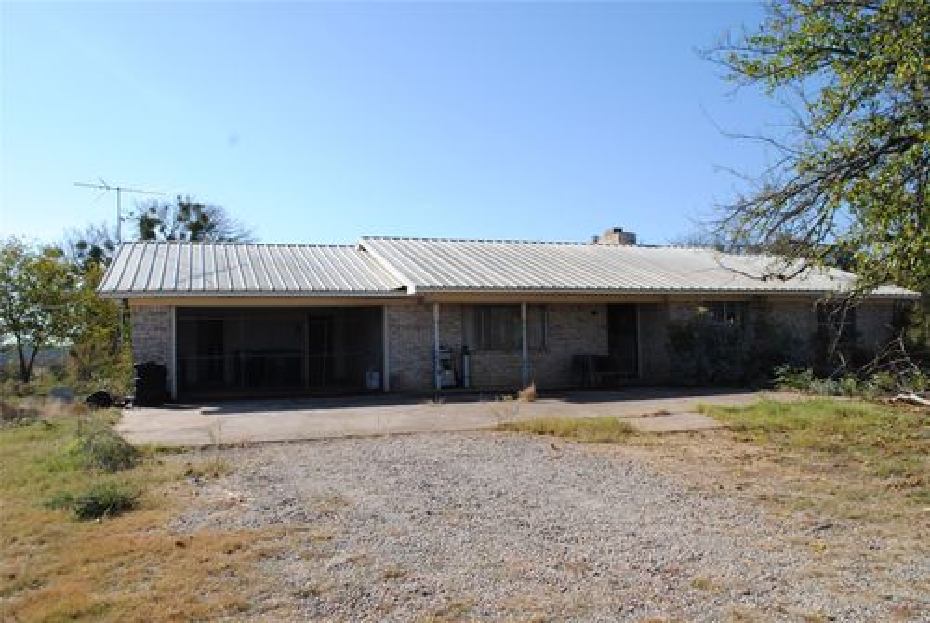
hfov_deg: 67.3
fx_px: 699
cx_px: 465
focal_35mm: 27
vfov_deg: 48.1
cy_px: 312
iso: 100
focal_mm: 18
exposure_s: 1/250
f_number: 8
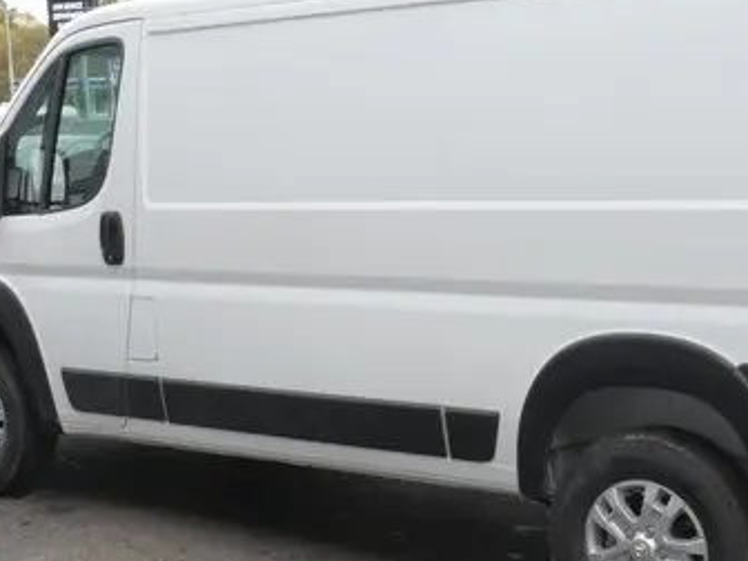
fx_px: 1318
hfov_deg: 31.4
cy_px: 275
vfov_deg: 24.0
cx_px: 508
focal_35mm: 61
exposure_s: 1/60
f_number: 20
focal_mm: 16
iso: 800
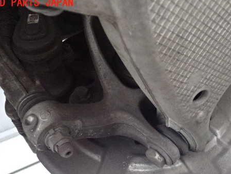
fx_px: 267
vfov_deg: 35.7
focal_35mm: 40
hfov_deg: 46.6
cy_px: 112
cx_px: 134
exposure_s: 1/125
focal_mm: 5.4
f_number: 2.3
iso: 4000
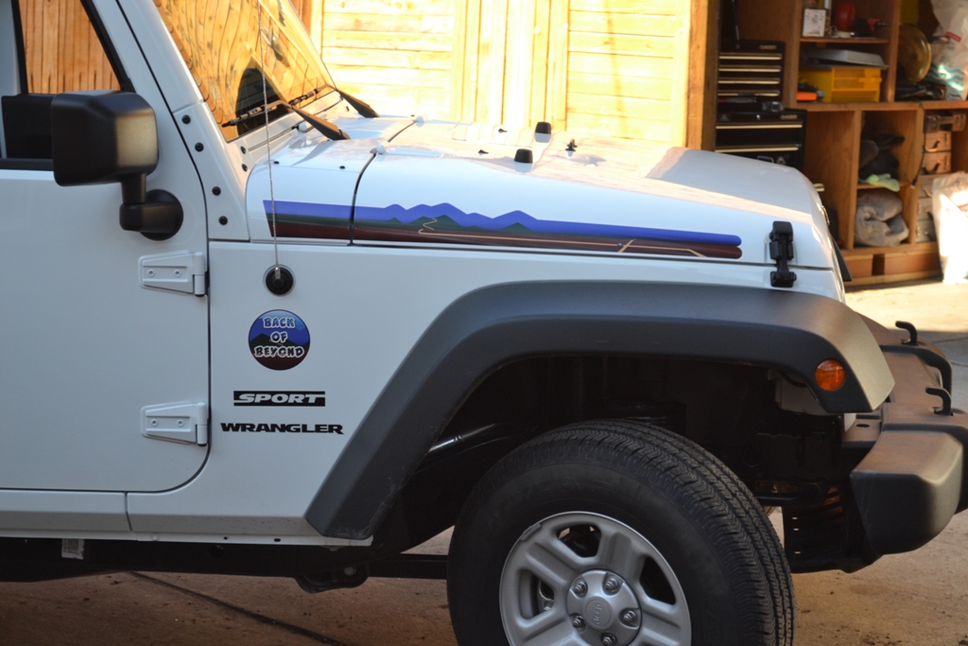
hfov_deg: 24.6
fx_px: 2218
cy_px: 323
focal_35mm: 82
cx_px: 484
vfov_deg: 16.6
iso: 250
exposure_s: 1/125
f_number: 5.6
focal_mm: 55
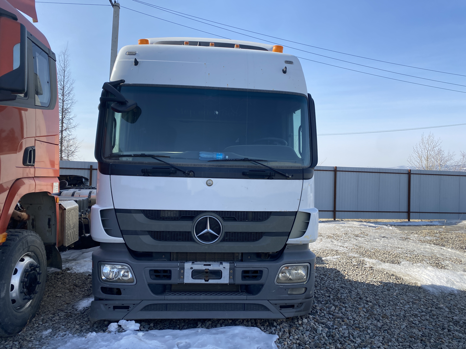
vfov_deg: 53.1
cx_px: 233
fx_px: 350
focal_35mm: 26
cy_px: 174
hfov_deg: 67.3
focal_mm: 4.25
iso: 32
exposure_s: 1/2268
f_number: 1.8
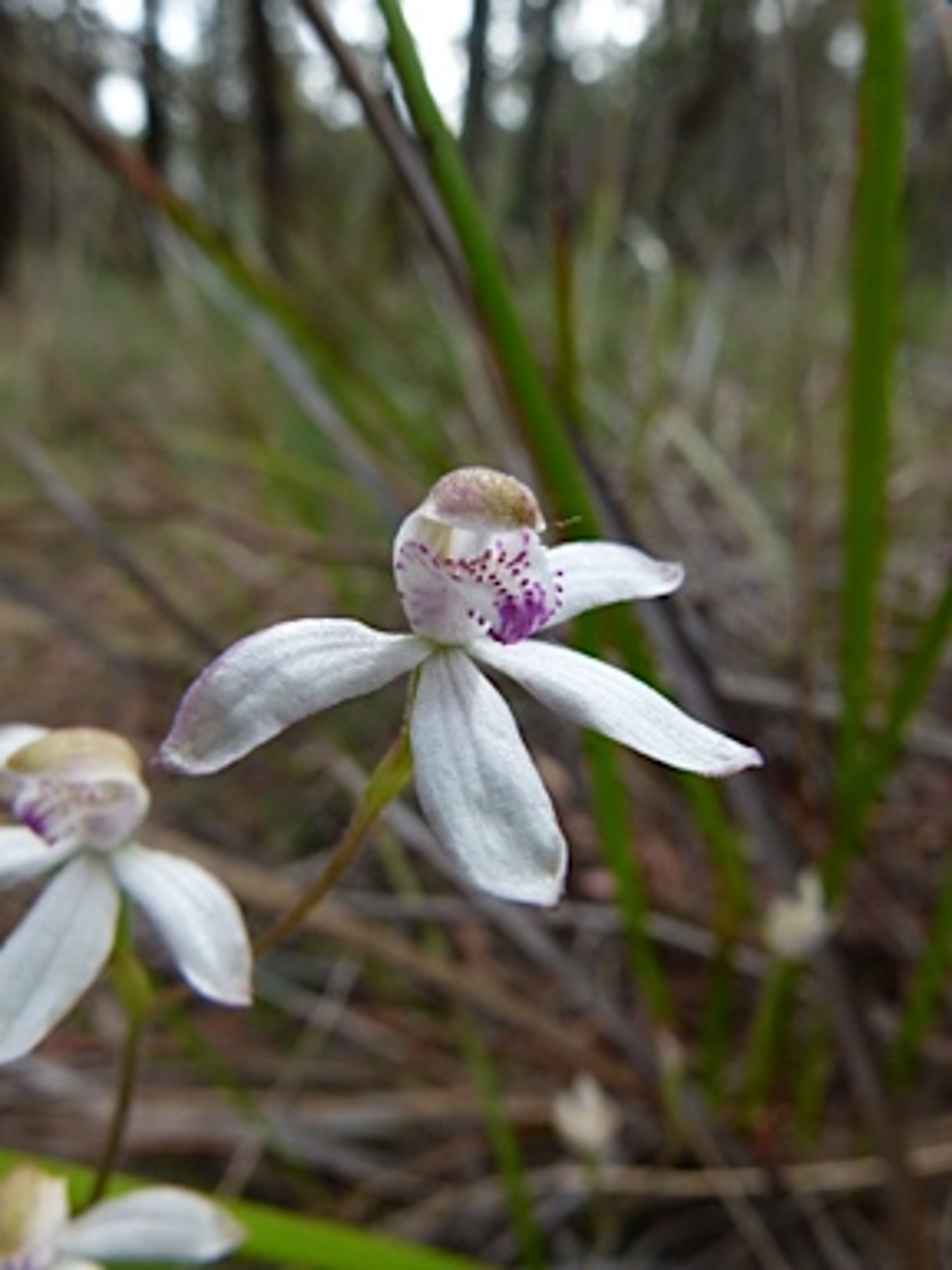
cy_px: 635
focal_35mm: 25
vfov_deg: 69.4
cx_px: 476
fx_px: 917
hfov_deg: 54.9
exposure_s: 1/125
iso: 100
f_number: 4
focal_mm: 4.5
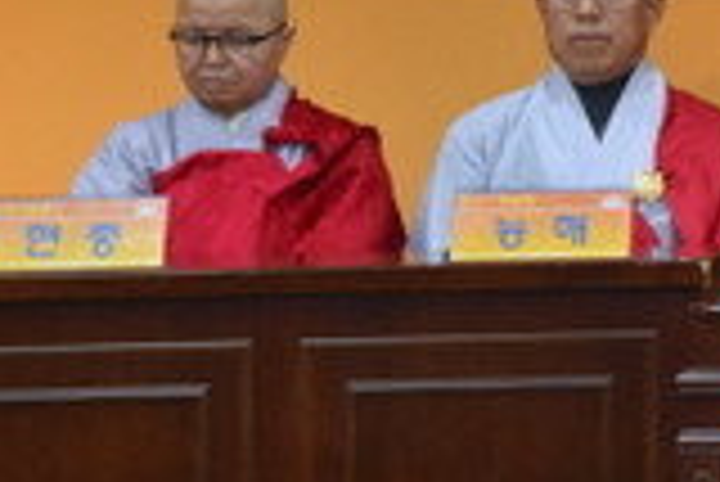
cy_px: -95
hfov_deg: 6.0
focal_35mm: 337
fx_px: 6746
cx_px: 1130
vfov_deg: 4.1
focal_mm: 90
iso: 1400
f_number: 5.3
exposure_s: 1/60
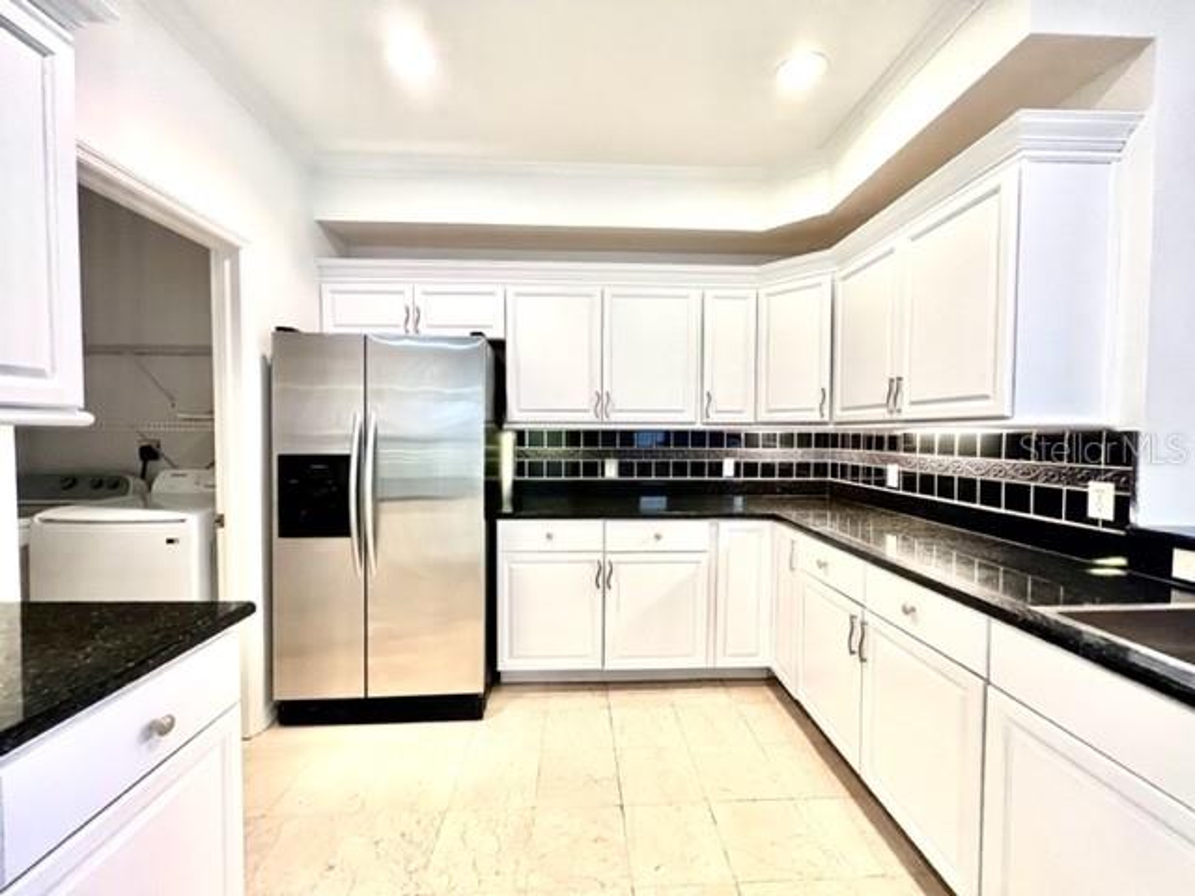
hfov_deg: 106.2
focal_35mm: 13
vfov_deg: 89.9
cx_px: 598
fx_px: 449
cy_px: 448
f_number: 1.8
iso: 200
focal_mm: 1.57
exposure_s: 1/60
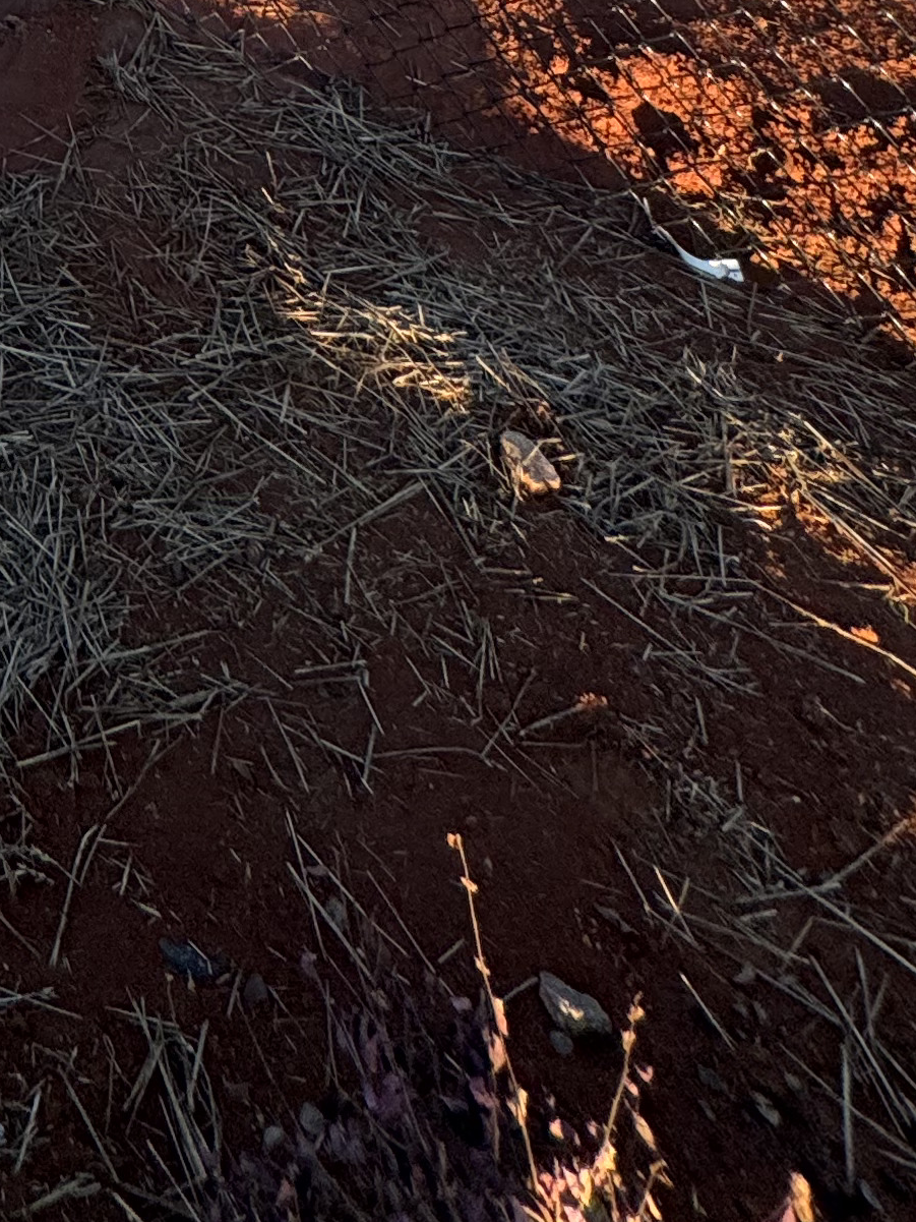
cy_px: -826
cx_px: -518
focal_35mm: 47
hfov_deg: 23.5
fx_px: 1658
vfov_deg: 24.5
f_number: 2.2
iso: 40
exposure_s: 1/522
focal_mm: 2.22
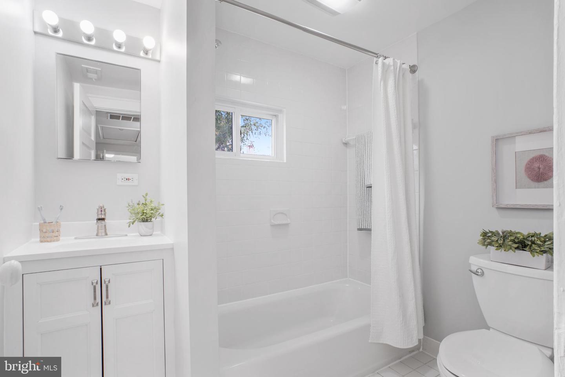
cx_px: 282
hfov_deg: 95.0
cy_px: 188
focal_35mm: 16
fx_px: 259
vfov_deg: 72.1
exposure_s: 1/6
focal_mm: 11
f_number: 8
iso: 100
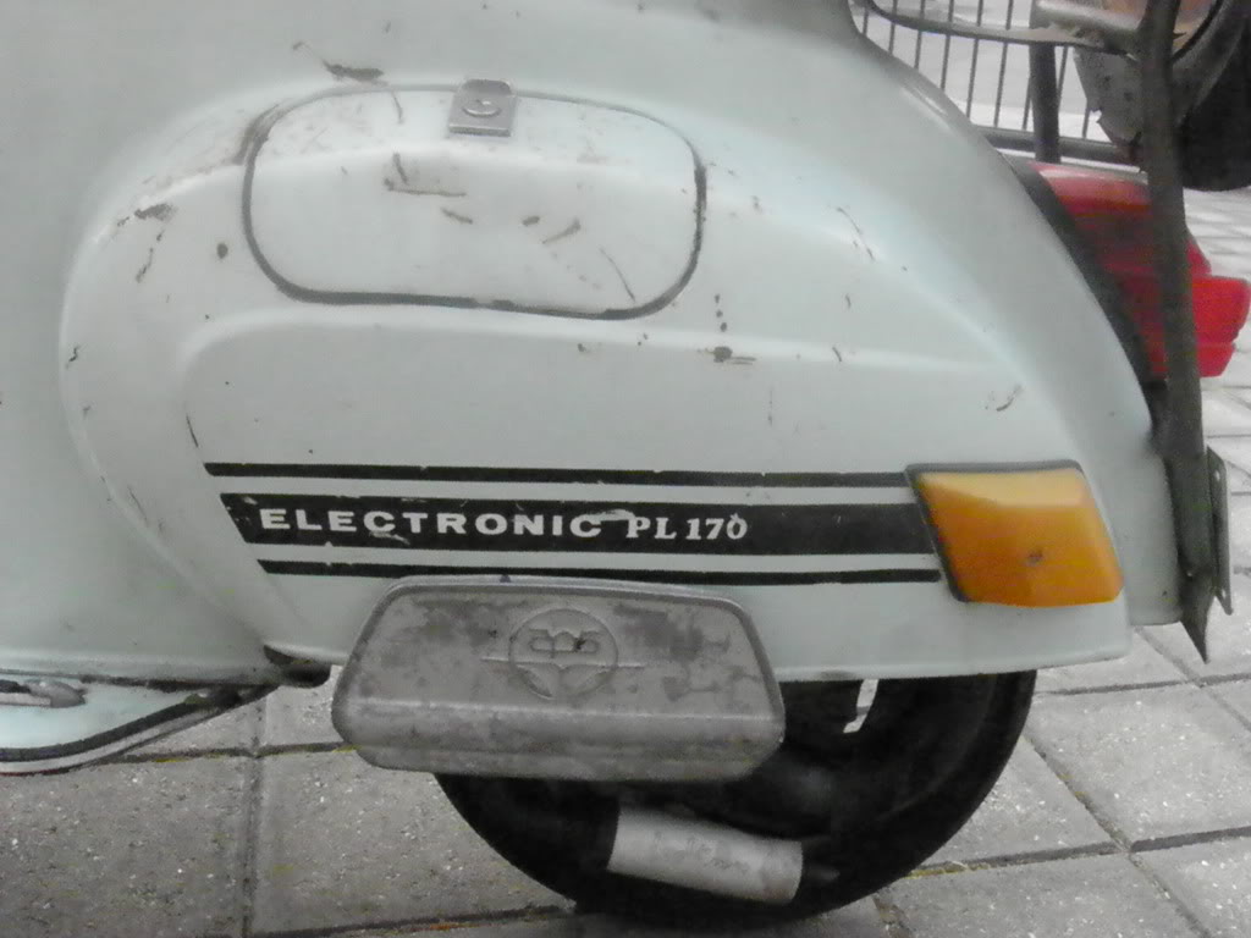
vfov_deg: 40.7
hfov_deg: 52.6
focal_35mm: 35
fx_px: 1265
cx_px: 626
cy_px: 469
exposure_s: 1/2000
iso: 3200
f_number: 7.8
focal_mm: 6.3
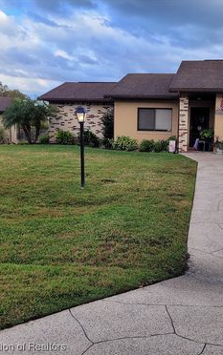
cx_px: 152
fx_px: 359
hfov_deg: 34.1
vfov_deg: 52.7
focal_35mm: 37
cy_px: 178
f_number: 1.8
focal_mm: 5.4
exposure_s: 1/353
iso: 40
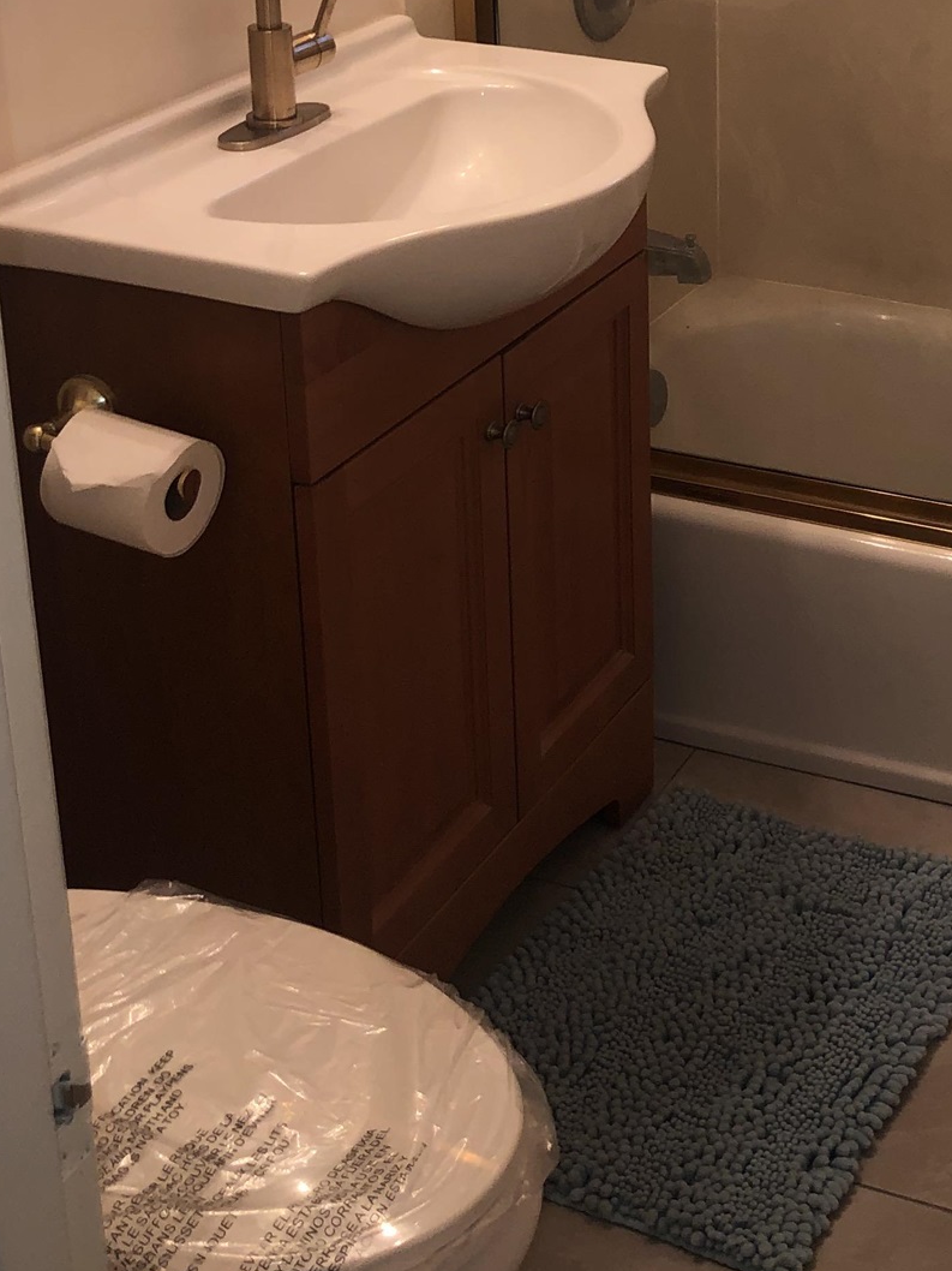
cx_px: 892
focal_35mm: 61
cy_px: 189
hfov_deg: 23.3
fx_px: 2238
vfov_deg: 30.6
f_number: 1.8
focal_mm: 3.99
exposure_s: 1/15
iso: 40
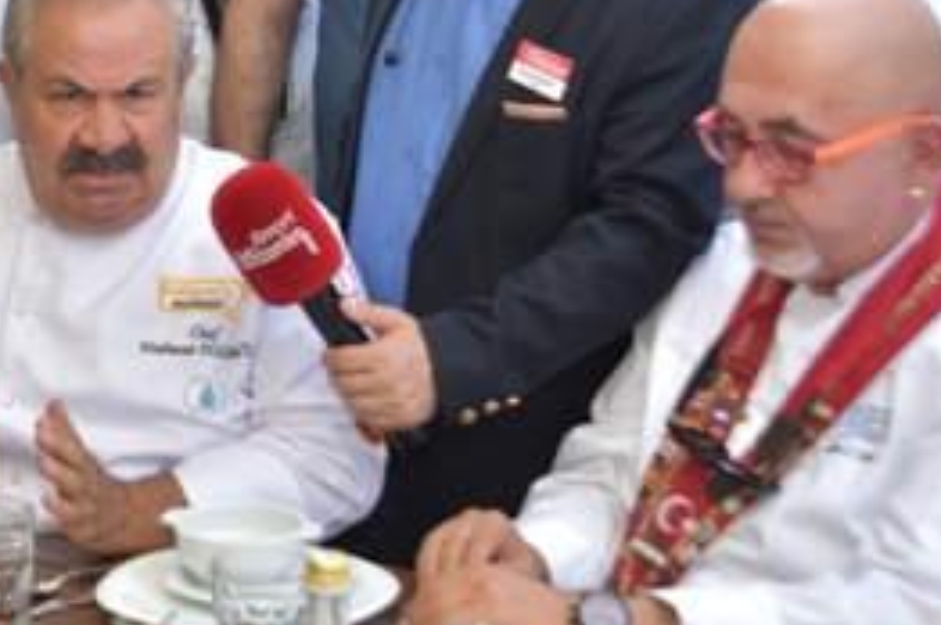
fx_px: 2428
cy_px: 217
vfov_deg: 14.6
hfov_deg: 21.0
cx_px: -47
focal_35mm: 93
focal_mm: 38
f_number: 5
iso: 320
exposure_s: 1/200
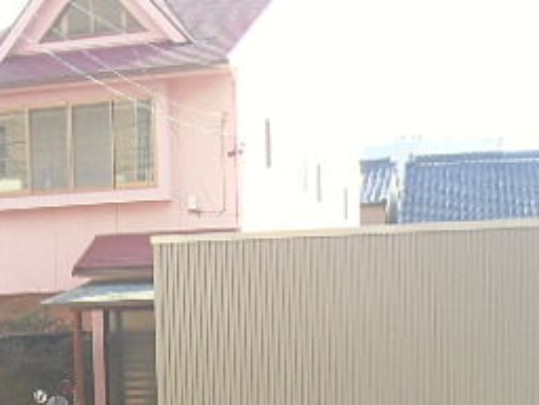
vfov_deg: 18.7
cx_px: 145
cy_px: 472
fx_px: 1168
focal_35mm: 75
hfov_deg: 25.7
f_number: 3.5
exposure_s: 1/125
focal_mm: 5.36
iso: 64
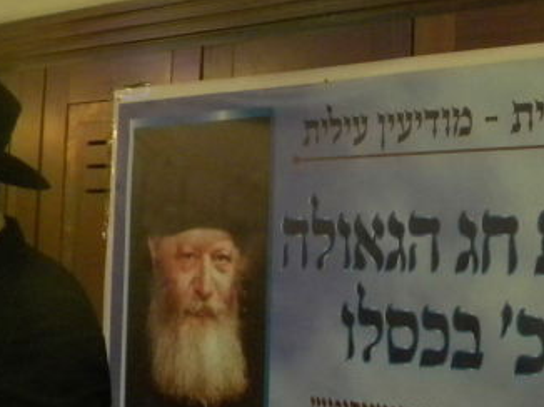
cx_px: 390
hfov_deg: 22.1
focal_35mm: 88
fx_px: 1382
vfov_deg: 16.7
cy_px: 117
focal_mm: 5
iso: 400
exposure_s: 1/52.2
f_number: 3.5
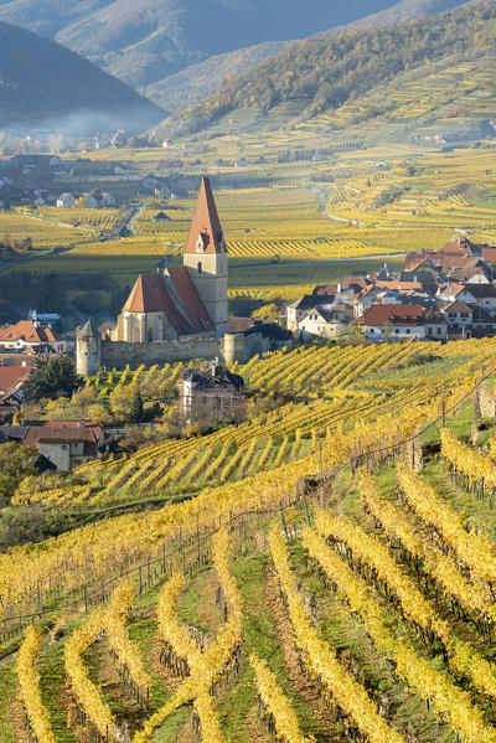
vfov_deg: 12.8
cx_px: 248
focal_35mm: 160
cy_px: 372
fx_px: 3303
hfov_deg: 8.6
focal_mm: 160
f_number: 11
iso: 200
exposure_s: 1/80
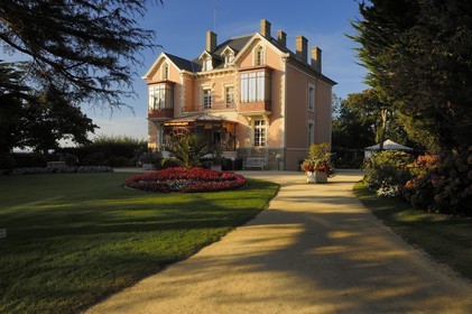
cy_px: 157
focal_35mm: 26
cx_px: 236
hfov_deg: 70.5
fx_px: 334
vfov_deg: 50.3
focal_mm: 17
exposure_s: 1/125
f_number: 11
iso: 100
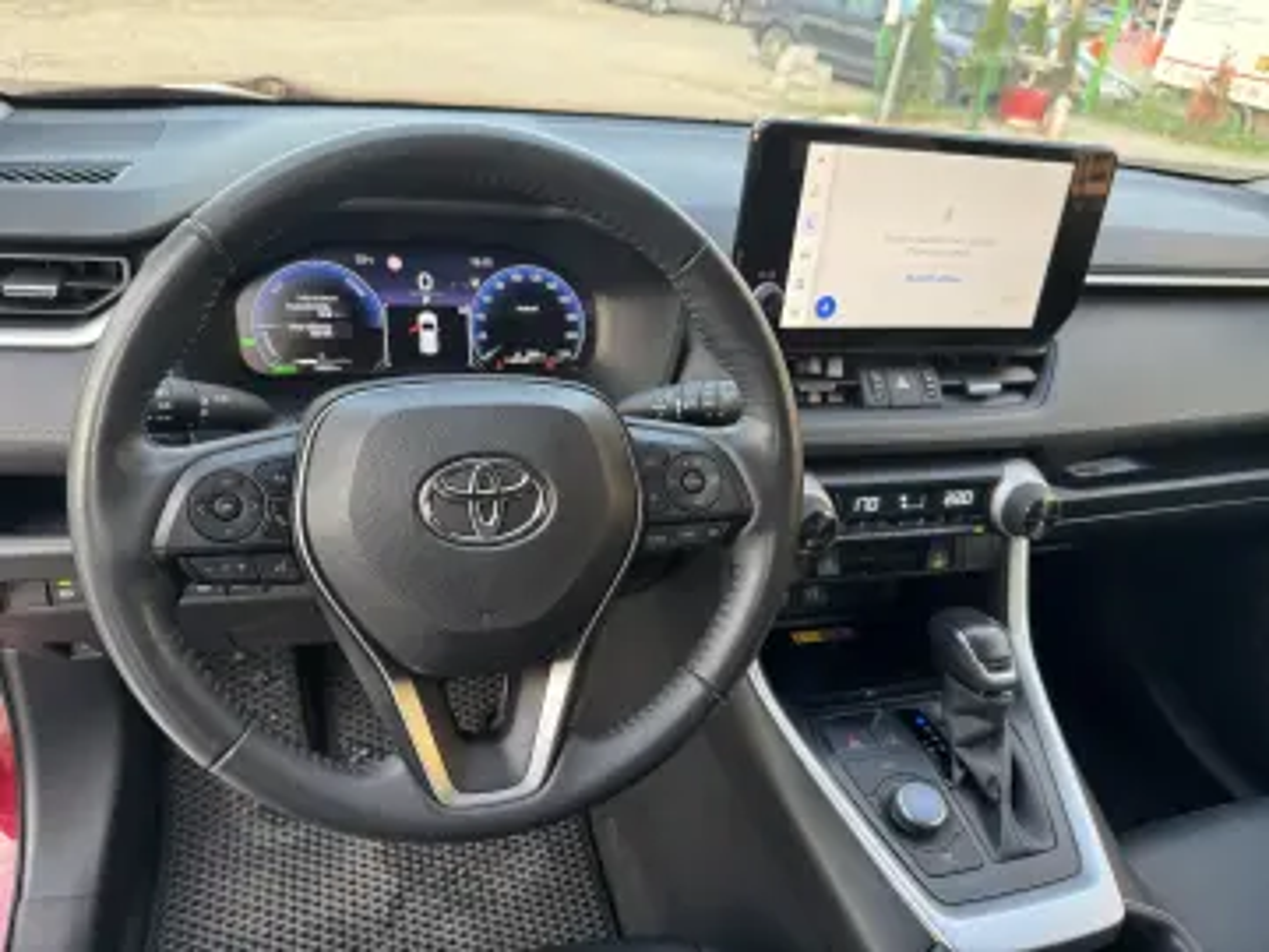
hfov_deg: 71.6
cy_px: 476
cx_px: 634
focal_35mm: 24
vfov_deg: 56.8
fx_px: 880
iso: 200
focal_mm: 6.76
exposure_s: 1/90
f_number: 1.78
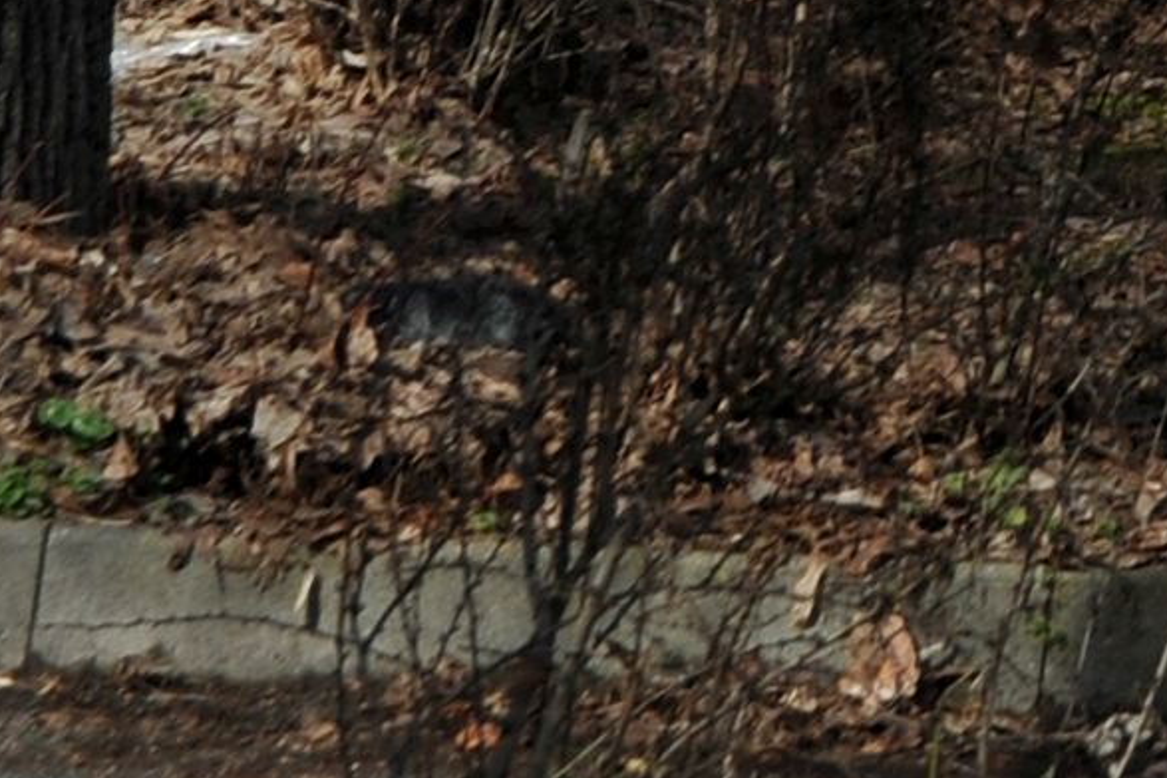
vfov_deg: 4.5
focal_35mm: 290
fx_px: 9398
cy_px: -1683
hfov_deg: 6.4
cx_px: 3740
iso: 200
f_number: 8
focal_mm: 40
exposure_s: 1/1000
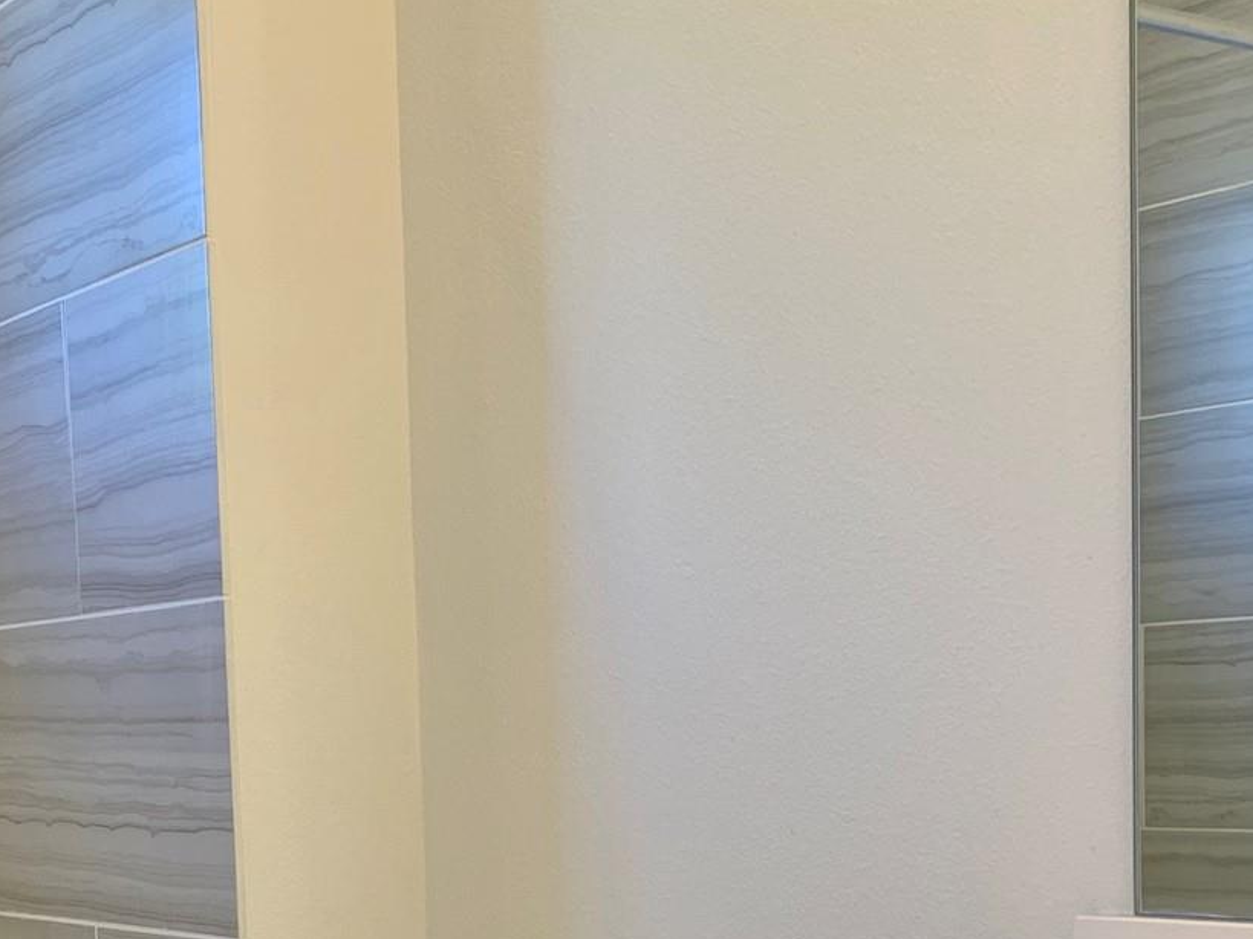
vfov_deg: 21.7
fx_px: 2352
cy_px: 948
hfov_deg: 29.6
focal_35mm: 65
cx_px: 413
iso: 50
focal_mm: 4.25
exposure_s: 1/60
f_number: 1.8
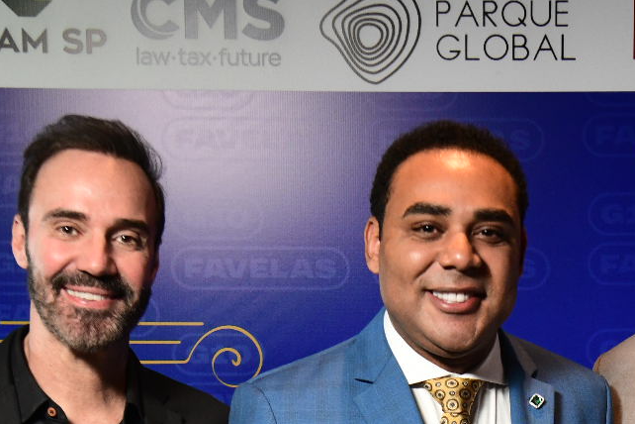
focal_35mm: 111
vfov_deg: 12.1
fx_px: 1958
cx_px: 482
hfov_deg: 18.3
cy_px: 502
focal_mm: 44
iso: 3200
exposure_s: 1/160
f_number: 5.6
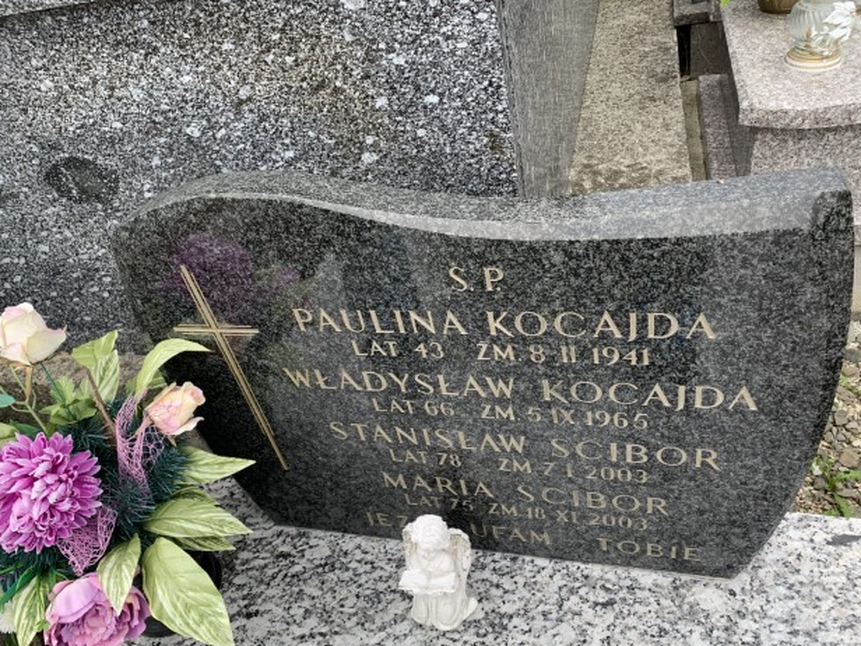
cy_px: 317
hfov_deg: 65.3
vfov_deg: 51.4
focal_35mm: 27
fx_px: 672
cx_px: 436
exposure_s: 1/241
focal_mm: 4.25
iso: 25
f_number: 1.8
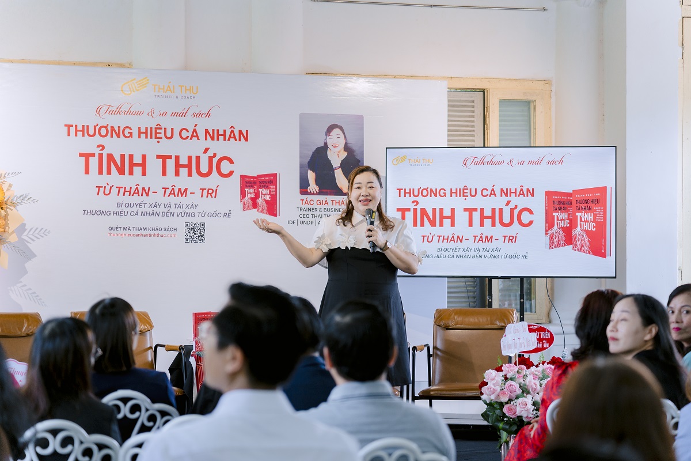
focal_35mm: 75
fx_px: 1439
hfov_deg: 27.0
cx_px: 346
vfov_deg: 18.2
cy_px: 230
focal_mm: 75
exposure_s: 1/125
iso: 800
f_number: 2.8
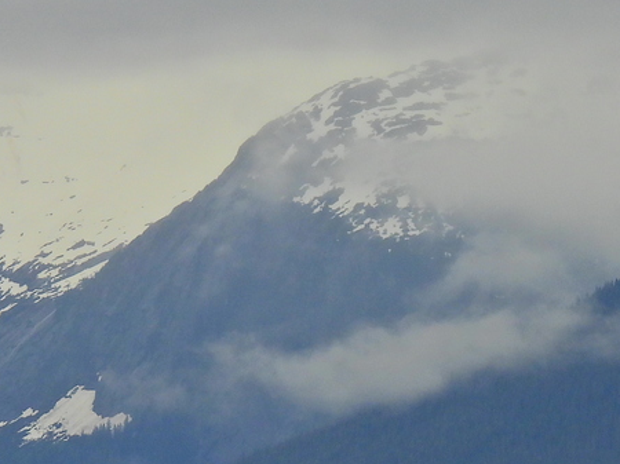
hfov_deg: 2.2
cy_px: 340
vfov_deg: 1.6
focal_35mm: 911
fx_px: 16308
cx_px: 324
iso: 100
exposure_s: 1/640
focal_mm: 57.1
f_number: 5
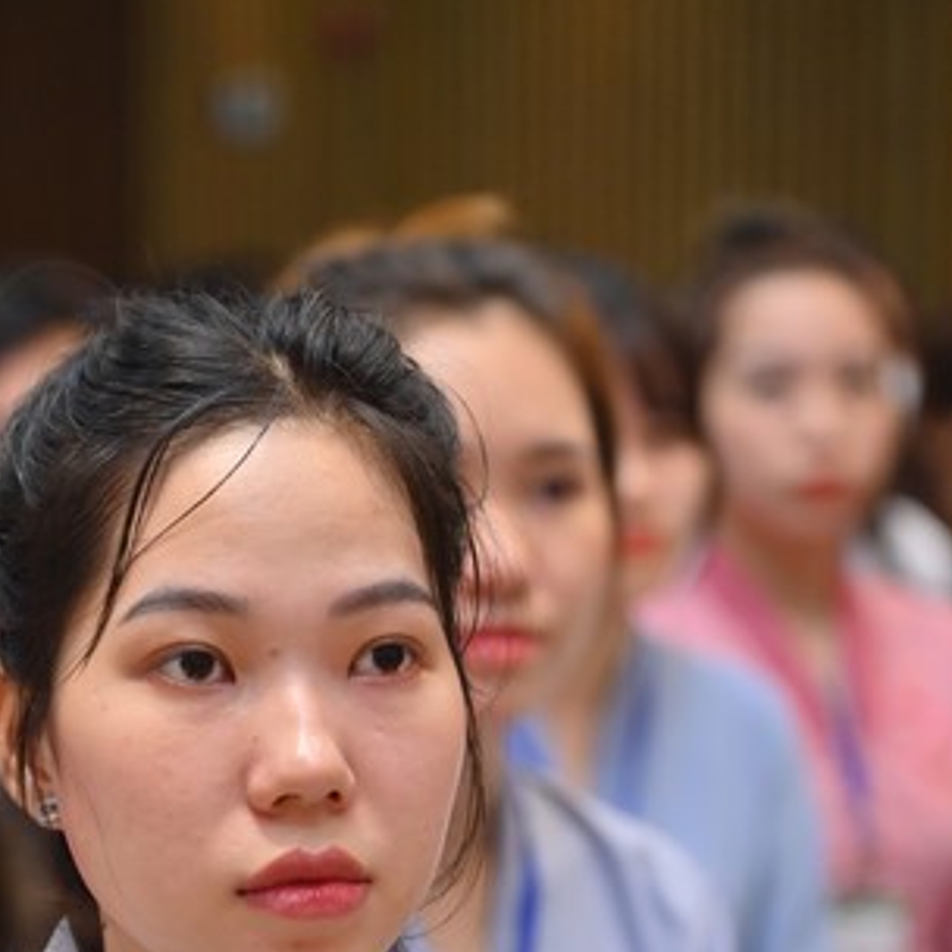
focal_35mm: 218
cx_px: 324
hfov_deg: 8.0
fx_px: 6783
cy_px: 1002
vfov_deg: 8.0
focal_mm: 120
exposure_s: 1/160
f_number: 4.5
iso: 1250
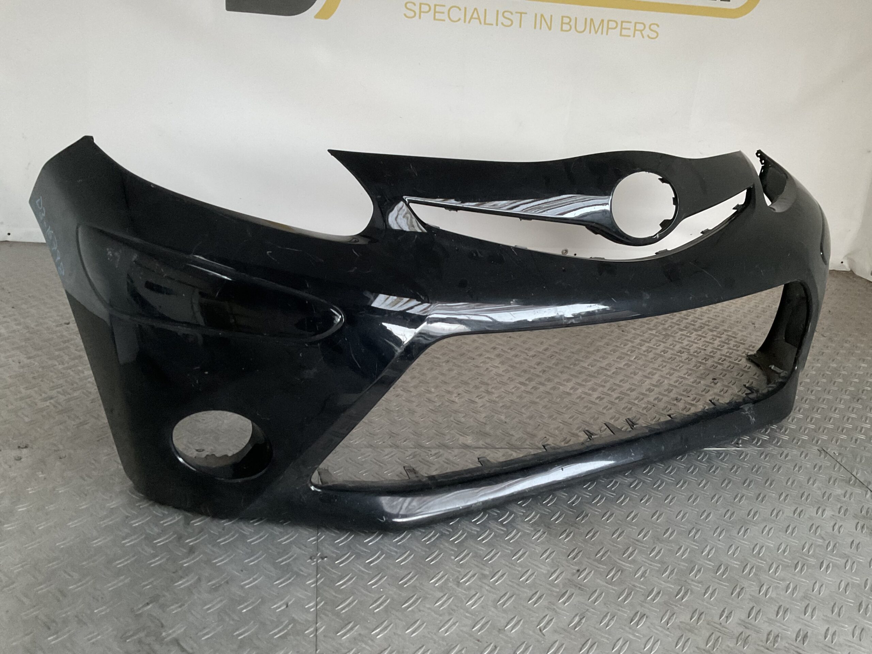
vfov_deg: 48.2
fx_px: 731
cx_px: 436
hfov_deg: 61.7
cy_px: 327
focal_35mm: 29
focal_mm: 3
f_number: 1.8
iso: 320
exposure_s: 1/25
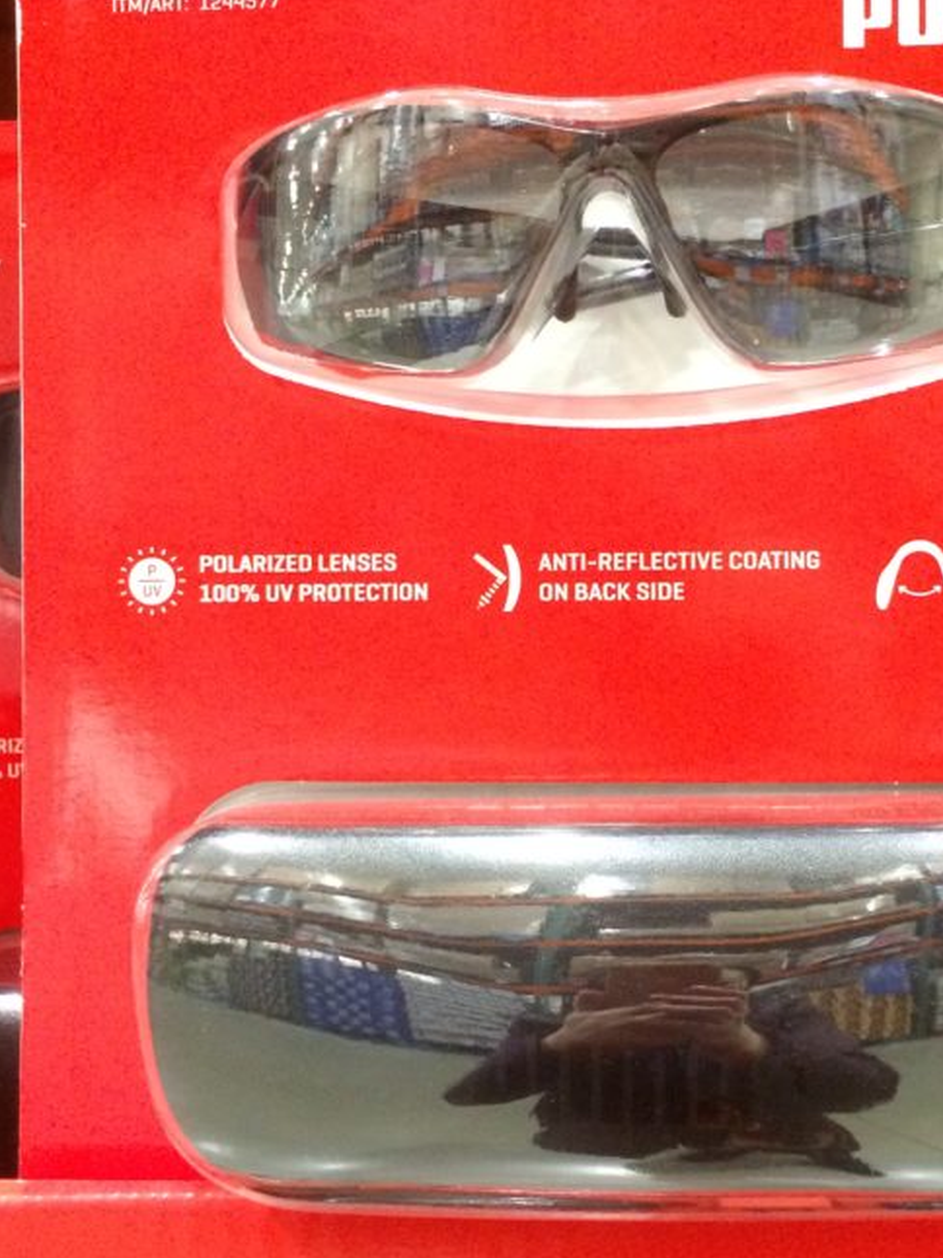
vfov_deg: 41.2
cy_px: 604
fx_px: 1672
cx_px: 635
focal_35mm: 46
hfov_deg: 31.2
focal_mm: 4.15
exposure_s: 1/25
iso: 320
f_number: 2.2
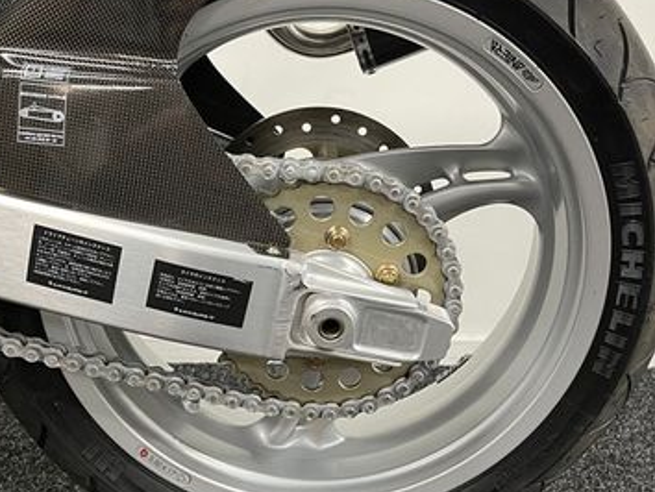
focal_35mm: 47
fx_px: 890
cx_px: 302
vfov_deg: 30.9
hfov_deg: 40.4
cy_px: 270
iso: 250
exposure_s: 1/50
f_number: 1.6
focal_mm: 5.1
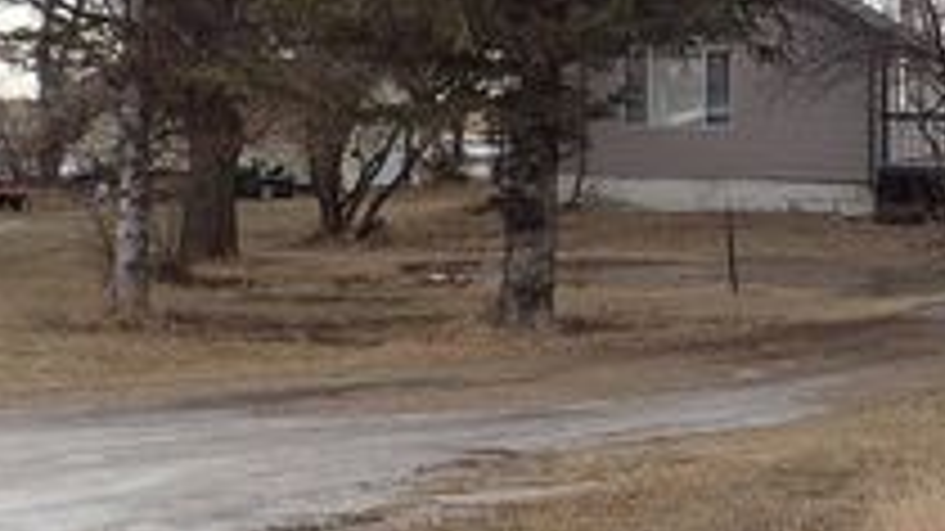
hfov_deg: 25.0
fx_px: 2079
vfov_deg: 14.5
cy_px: 191
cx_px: 796
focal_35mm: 83
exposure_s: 1/160
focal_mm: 5.87
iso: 100
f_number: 3.2
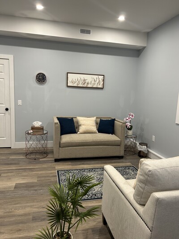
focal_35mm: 26
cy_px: 120
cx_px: 90
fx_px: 179
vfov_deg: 67.3
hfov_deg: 53.1
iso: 125
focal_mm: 5.7
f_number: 1.5
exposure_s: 1/60
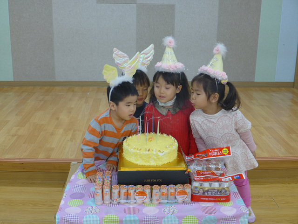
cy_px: 112
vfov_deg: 30.9
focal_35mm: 47
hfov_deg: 40.4
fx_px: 405
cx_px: 149
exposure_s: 1/80
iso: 125
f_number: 1.8
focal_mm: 9.2
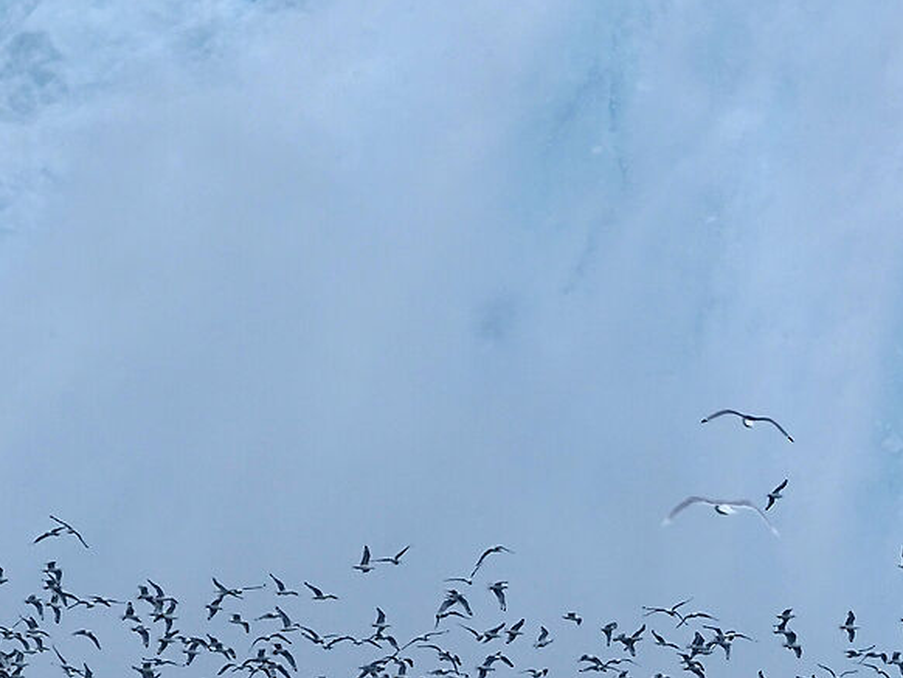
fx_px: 64642
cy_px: 202
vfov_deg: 0.6
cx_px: 62
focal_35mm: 2477
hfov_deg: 0.8
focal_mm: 300
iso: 200
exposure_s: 1/800
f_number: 7.1
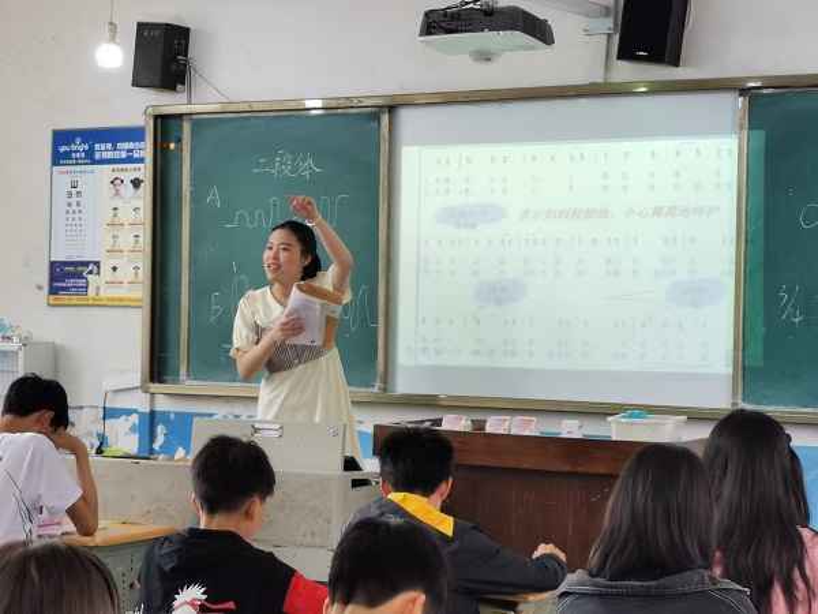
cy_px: 307
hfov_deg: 24.1
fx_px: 1914
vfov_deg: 18.2
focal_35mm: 81
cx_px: 409
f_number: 1.6
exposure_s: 1/50
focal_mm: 7.48
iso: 160
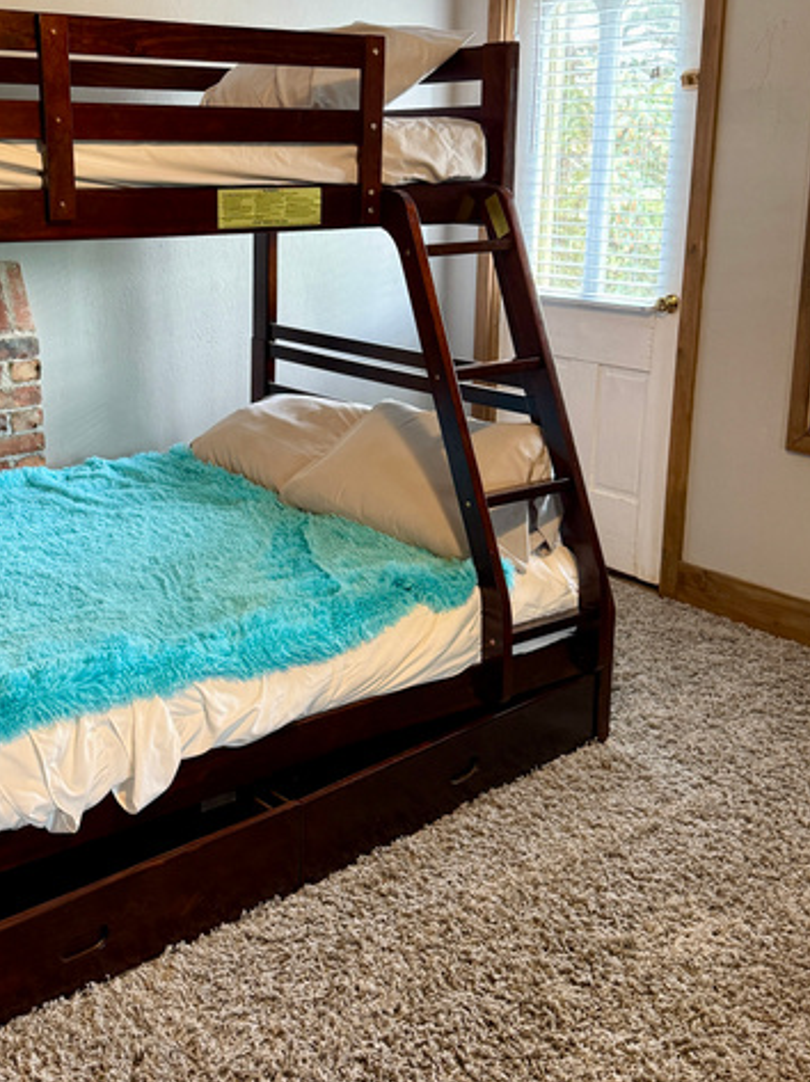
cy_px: 419
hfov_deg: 36.3
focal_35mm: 39
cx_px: 254
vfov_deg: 47.5
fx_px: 1218
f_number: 1.78
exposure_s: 1/60
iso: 250
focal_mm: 6.76
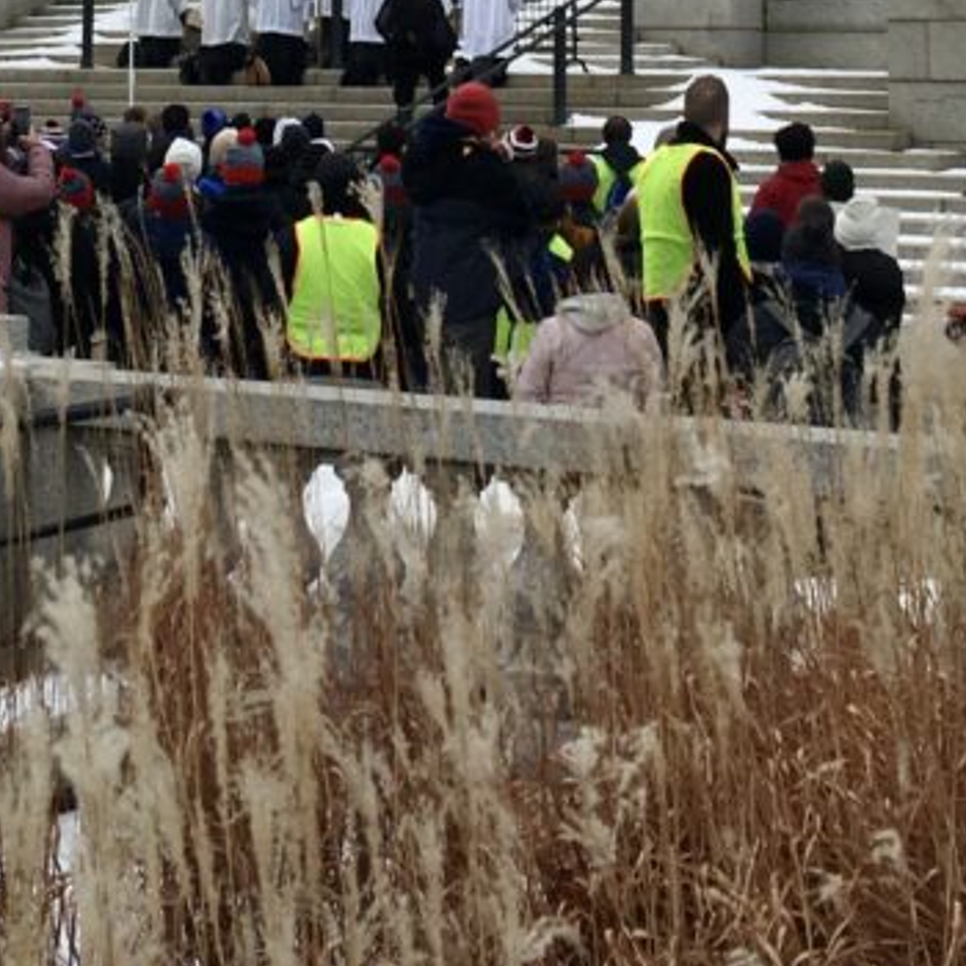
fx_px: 2368
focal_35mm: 75
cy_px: -411
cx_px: 138
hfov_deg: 22.6
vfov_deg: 20.3
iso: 25
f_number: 2.2
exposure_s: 1/1099
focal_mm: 4.15
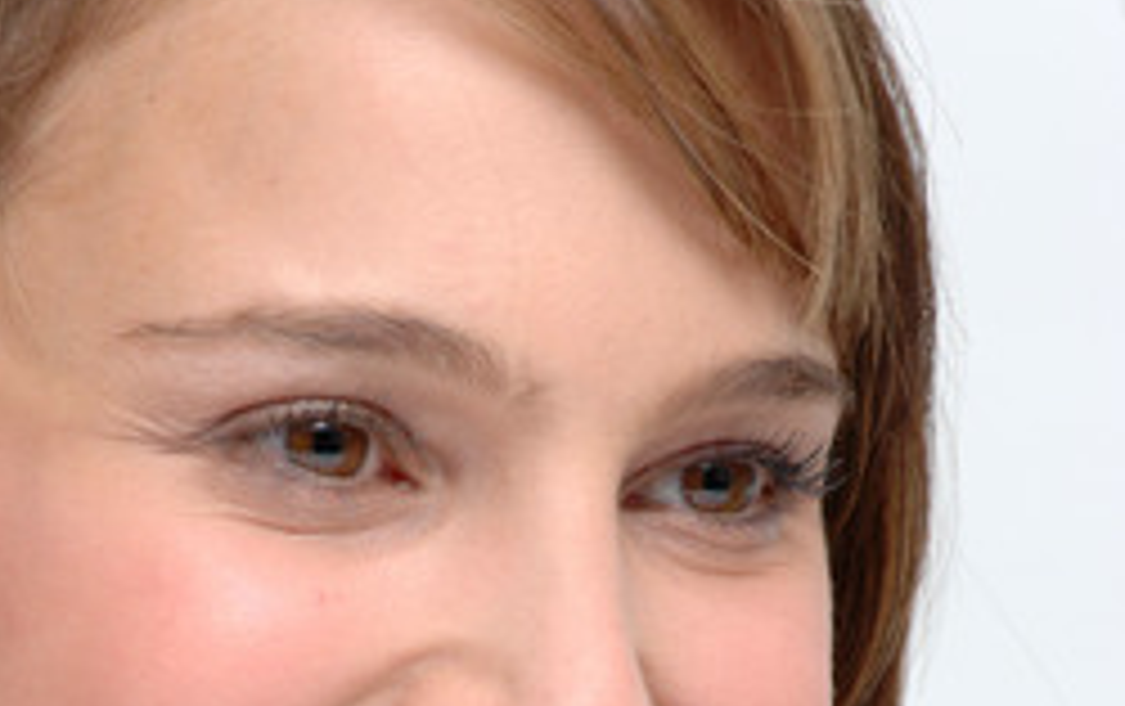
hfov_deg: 4.3
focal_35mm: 488
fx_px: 14982
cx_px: 558
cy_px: 791
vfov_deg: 2.7
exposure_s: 1/250
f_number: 7.1
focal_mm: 200
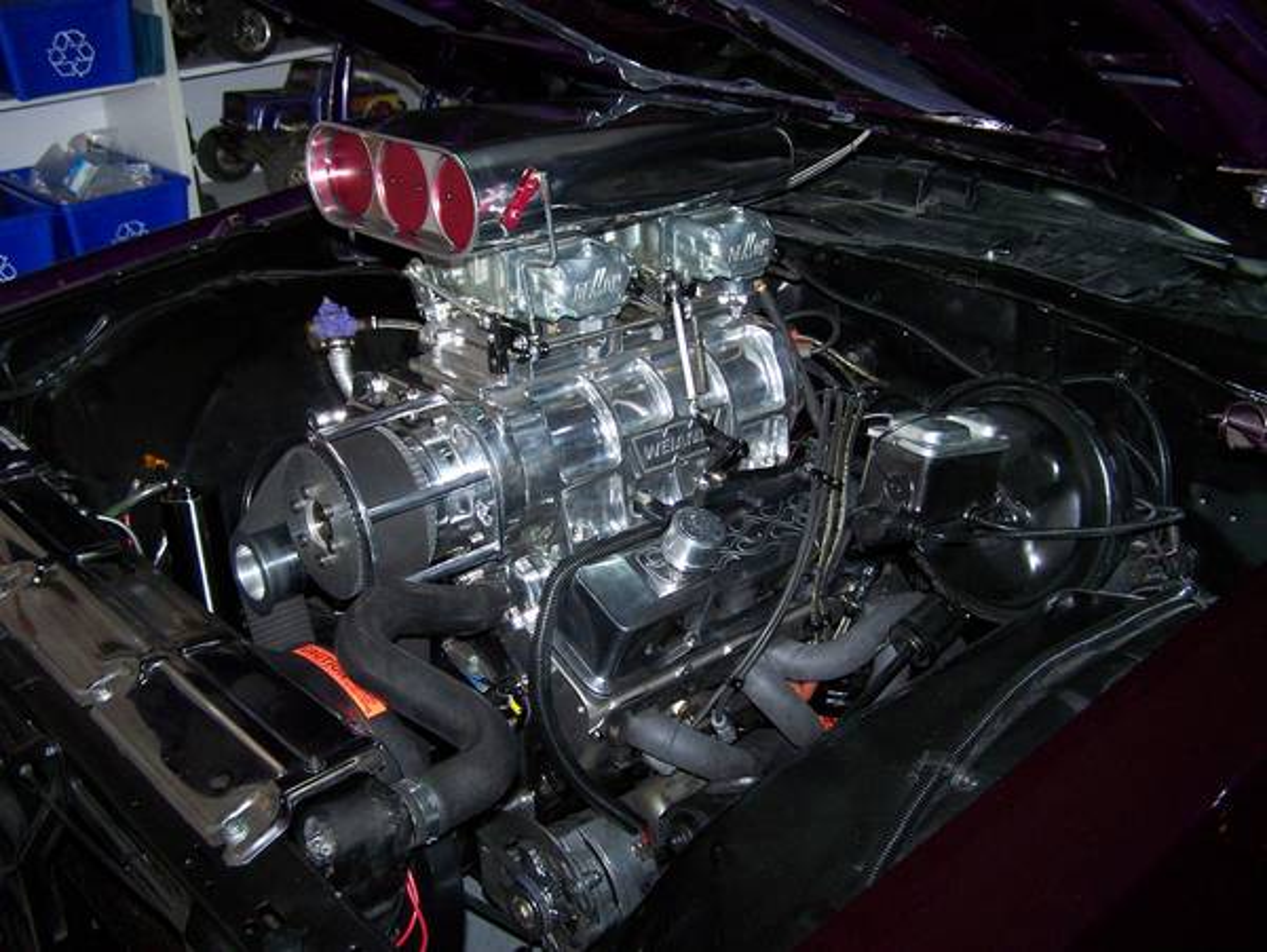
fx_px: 1392
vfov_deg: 37.8
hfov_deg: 48.9
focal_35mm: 38
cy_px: 476
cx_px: 634
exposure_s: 1/60
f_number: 2.8
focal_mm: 6.3
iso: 160
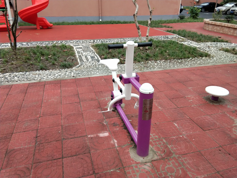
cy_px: 89
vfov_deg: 45.4
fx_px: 212
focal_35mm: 31
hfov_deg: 58.4
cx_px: 118
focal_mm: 3.69
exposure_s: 1/33.3
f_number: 2.2
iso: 500
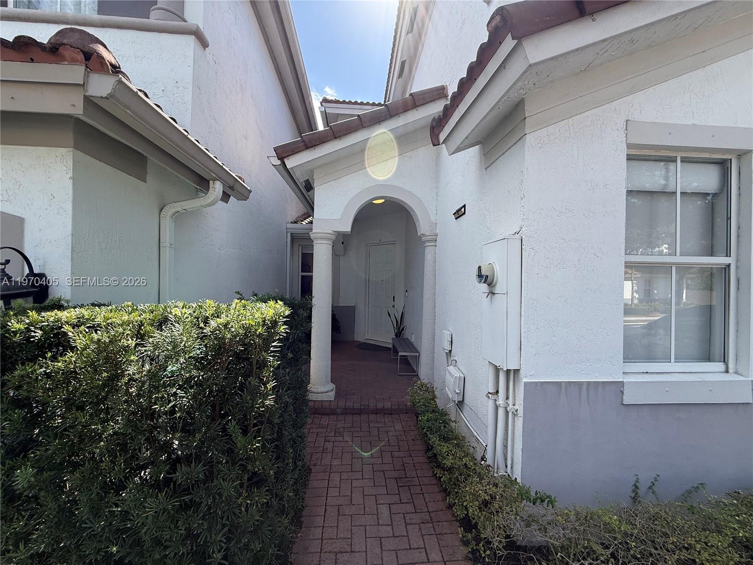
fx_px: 305
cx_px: 376
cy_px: 282
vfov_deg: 85.7
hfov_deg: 102.1
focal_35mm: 14
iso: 50
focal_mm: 2.22
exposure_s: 1/510
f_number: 2.2
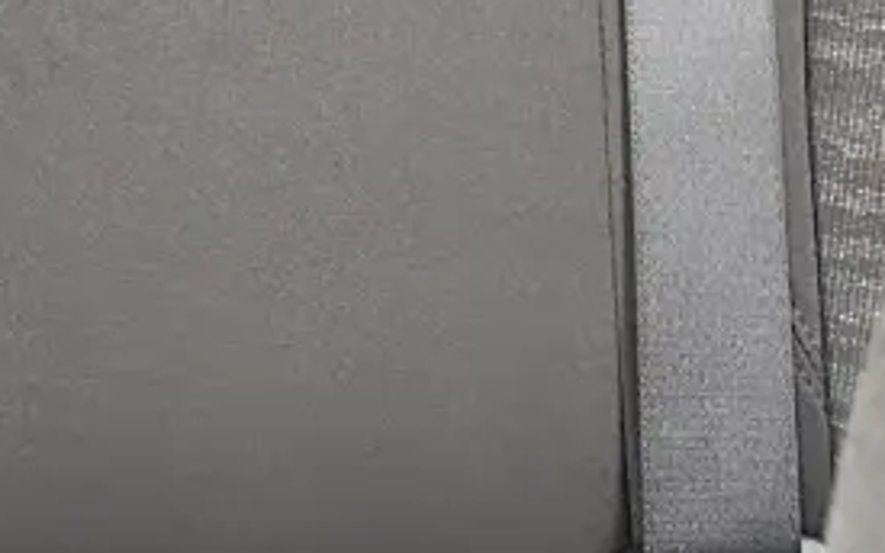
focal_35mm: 133
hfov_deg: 15.5
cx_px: 109
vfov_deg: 8.3
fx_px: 3208
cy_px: -1116
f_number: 1.78
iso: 640
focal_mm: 6.86
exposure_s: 1/33
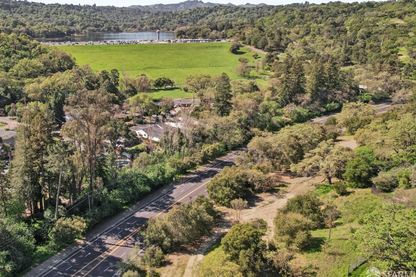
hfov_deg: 60.6
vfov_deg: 43.0
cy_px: 94
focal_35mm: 30
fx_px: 347
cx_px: 142
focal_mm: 8.4
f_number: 2.8
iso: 100
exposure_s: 1/180
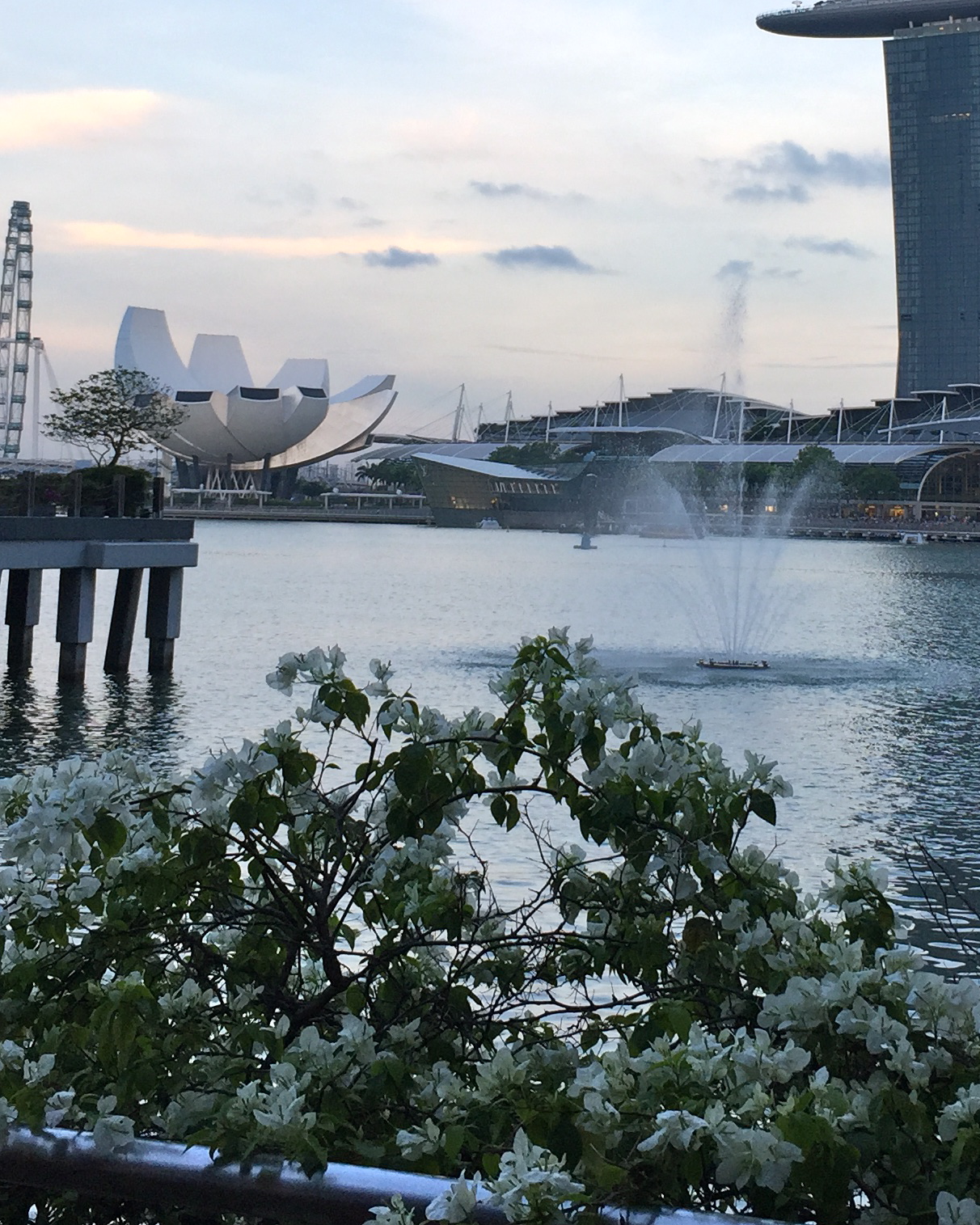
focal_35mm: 61
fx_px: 2212
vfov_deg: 30.5
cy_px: 329
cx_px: 659
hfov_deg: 24.9
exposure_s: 1/101
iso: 32
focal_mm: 4.15
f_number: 2.2
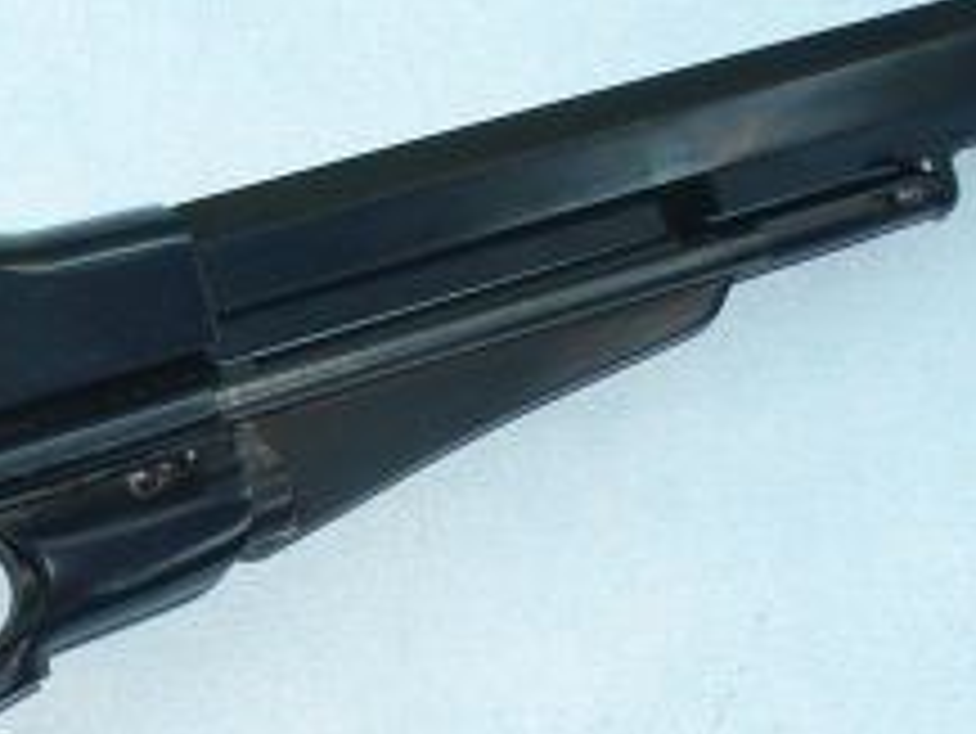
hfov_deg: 18.6
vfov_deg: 14.2
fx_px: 2906
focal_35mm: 103
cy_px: 702
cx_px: 18
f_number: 4.3
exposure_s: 1/25
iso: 80
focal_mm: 5.8
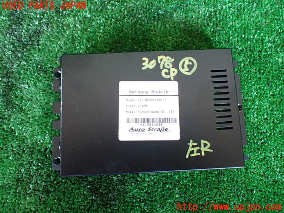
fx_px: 246
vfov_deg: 46.8
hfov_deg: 60.0
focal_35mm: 30
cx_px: 142
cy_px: 106
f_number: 2.3
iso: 500
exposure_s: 1/125
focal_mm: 5.4
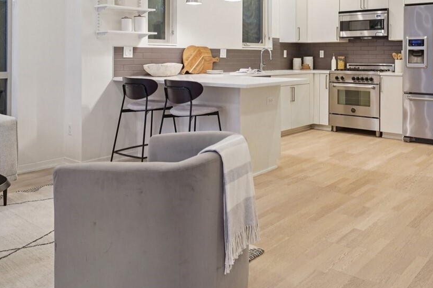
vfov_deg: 38.6
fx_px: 397
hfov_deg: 57.0
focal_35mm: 33
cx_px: 250
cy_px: 62
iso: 1600
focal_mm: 16
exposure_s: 1/25
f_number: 8
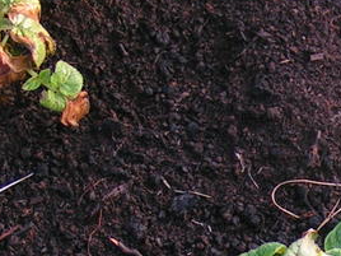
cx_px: 468
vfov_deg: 10.0
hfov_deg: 13.1
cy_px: 327
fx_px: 1428
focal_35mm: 145
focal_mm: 5.8
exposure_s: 1/40
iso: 50
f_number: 3.2
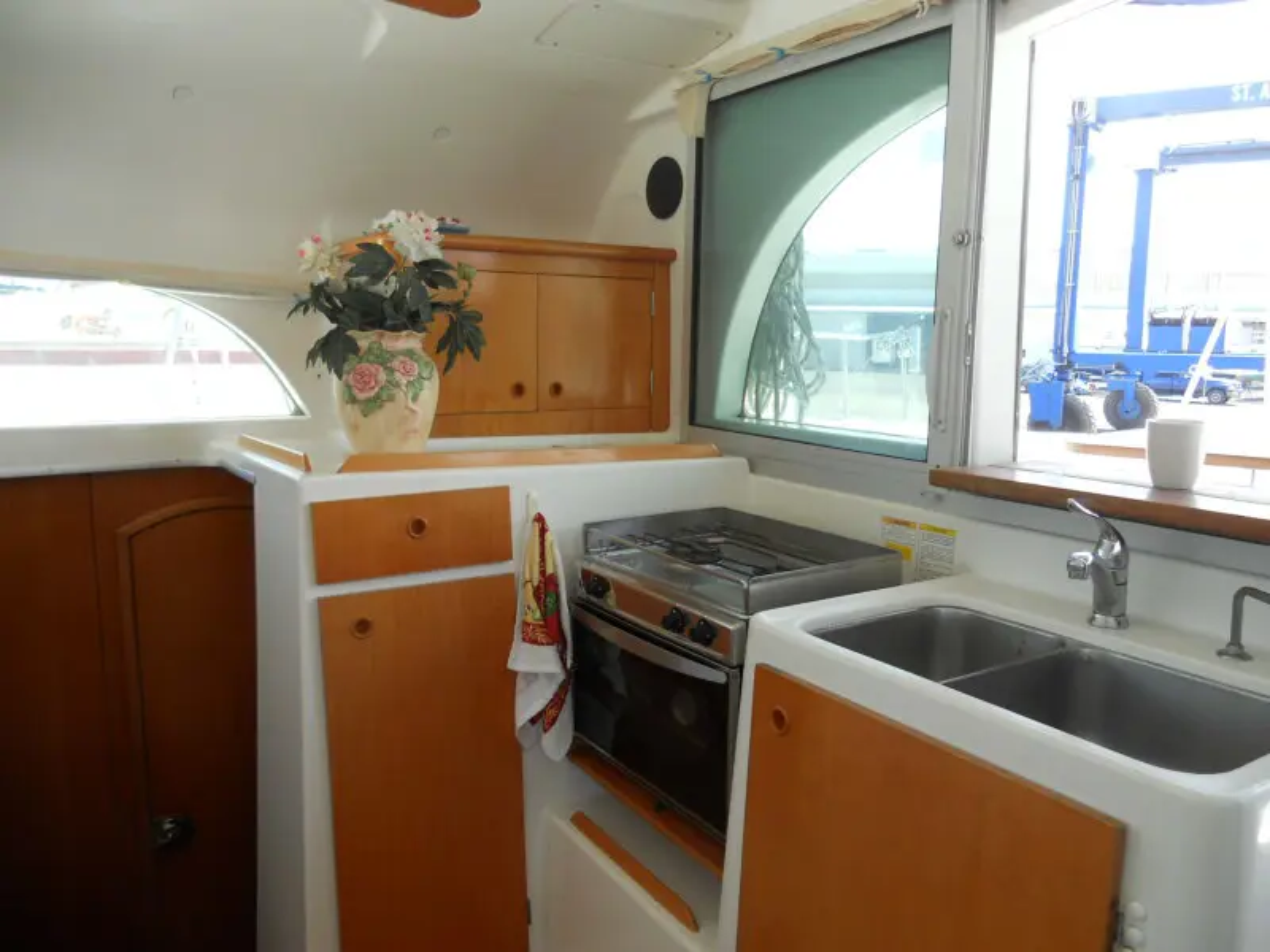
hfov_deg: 65.3
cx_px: 635
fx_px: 991
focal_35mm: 27
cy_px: 476
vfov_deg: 51.4
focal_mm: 4.9
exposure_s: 1/125
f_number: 3.2
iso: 80
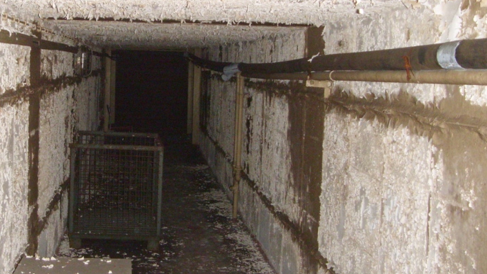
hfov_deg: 41.3
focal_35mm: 49
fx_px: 633
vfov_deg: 24.3
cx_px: 147
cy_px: 93
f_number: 3.5
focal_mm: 6.3
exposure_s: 1/30
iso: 400
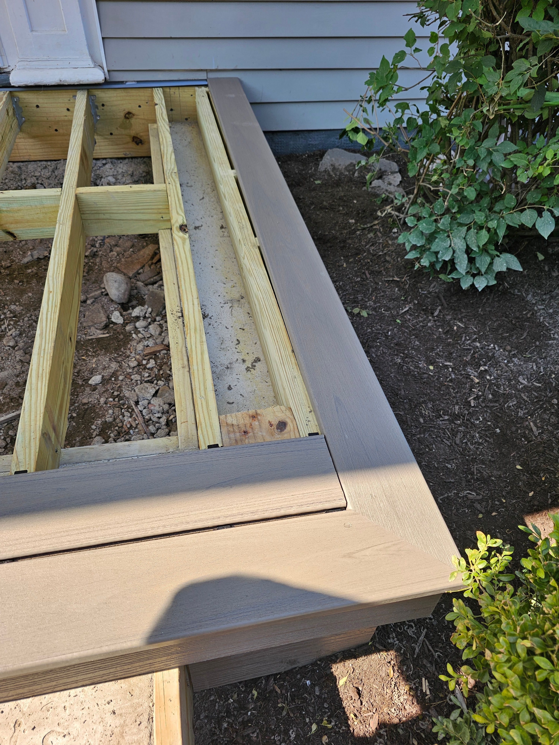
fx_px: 495
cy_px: 372
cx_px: 280
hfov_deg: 58.9
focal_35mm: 23
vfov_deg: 73.9
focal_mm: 6.3
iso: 10
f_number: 1.7
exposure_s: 1/152
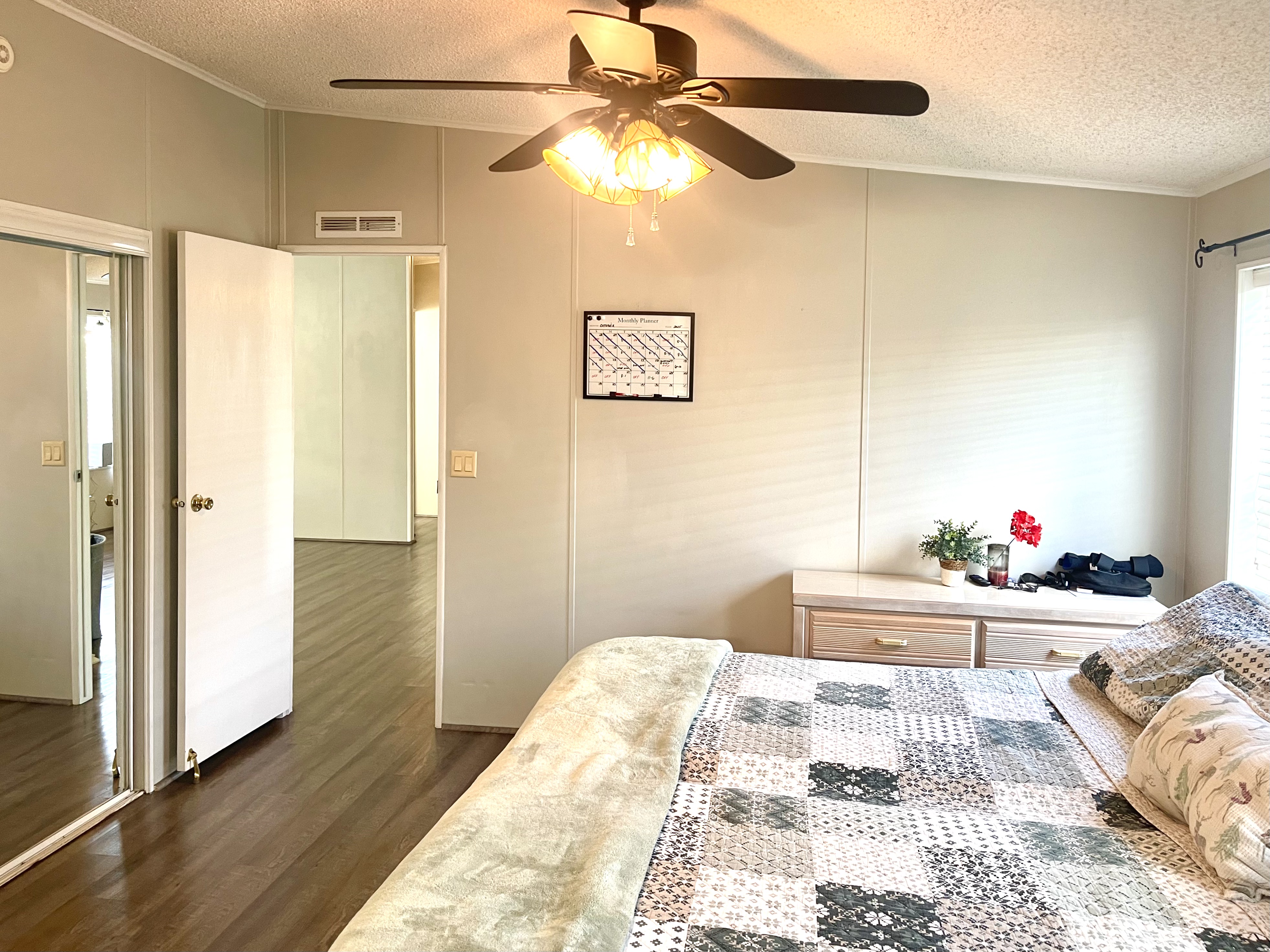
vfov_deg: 54.9
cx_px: 635
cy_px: 476
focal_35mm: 25
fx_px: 917
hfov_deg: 69.4
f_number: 1.6
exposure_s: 1/60
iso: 100
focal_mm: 5.1
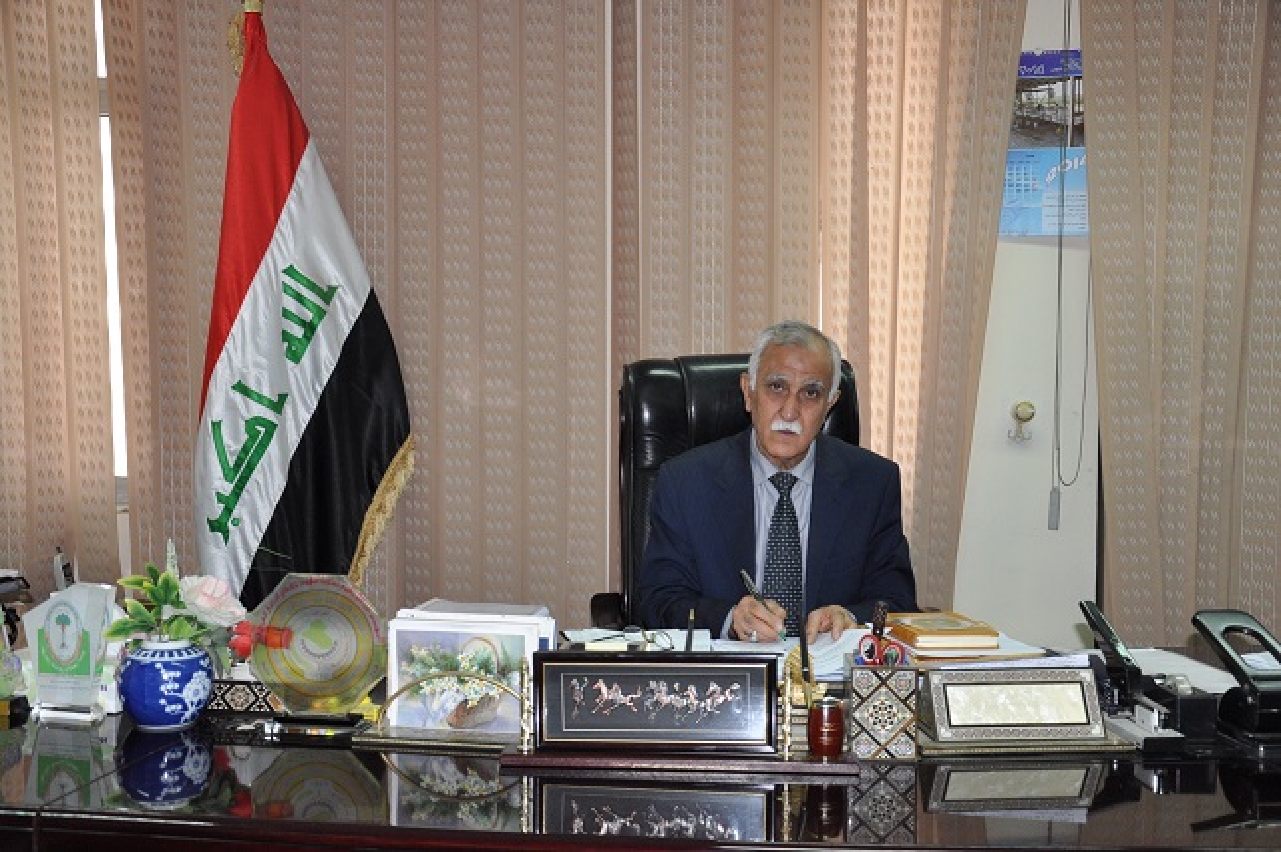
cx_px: 640
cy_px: 426
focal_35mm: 42
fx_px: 1493
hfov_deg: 46.4
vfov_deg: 31.8
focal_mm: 28
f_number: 4
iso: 800
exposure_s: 1/60
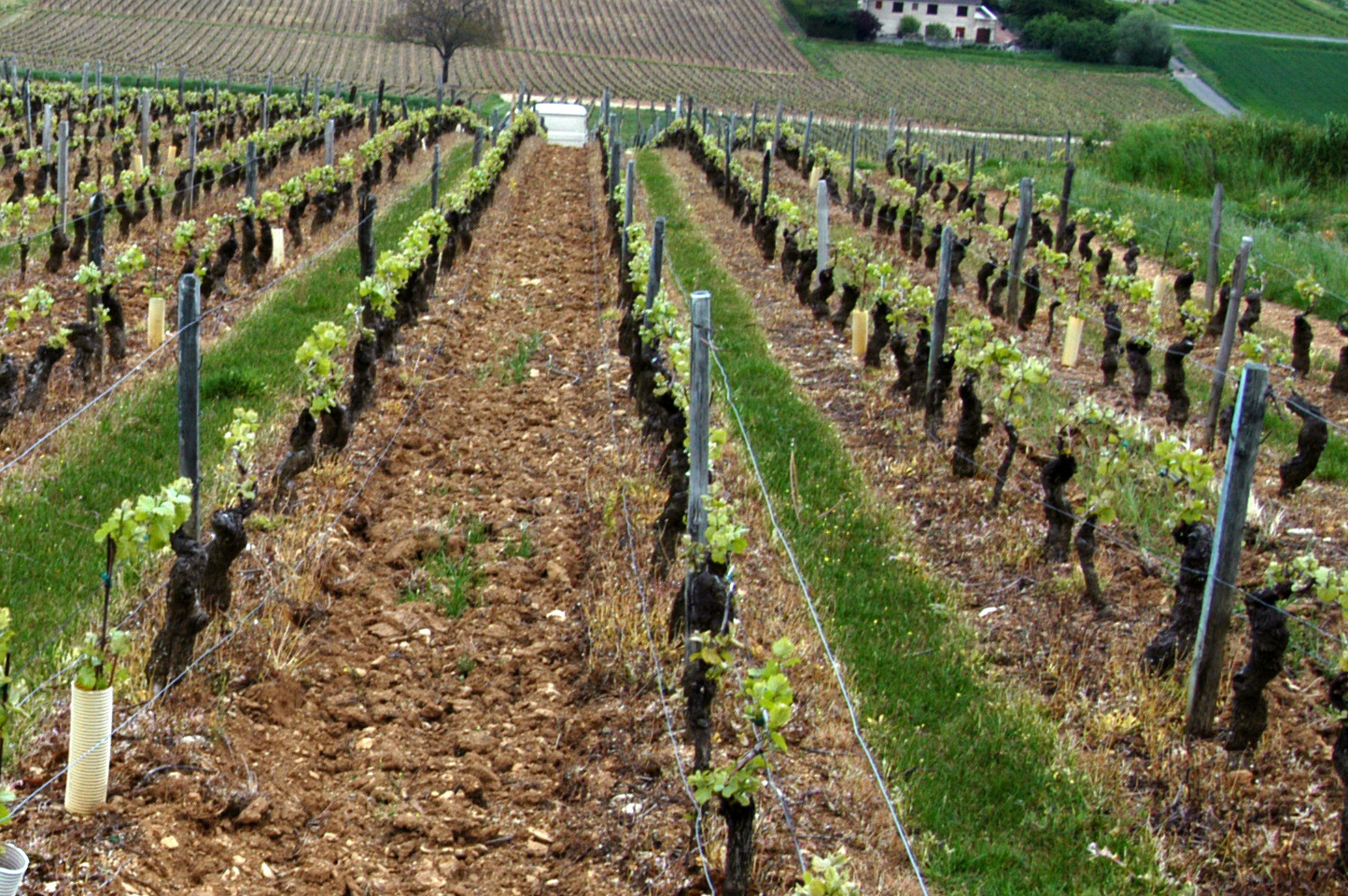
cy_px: 560
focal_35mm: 75
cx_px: -6
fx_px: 2806
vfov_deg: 18.1
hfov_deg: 25.6
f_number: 11
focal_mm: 24
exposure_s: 1/50
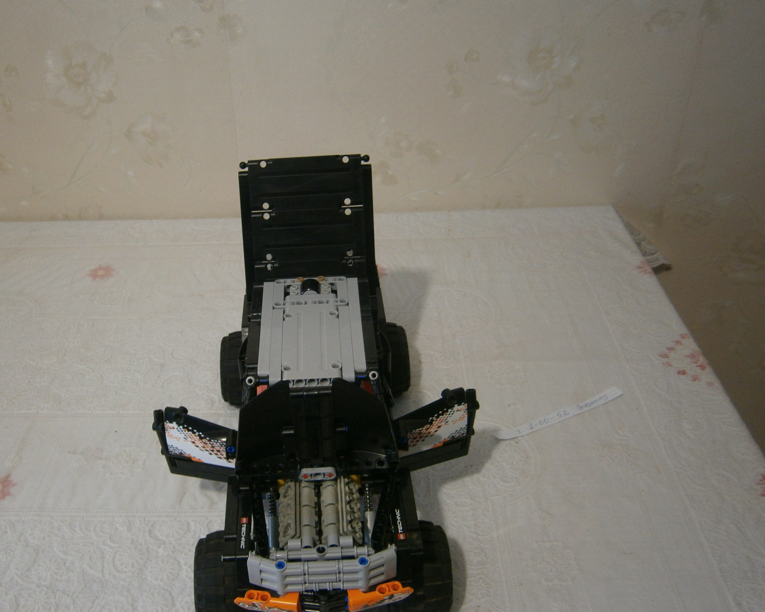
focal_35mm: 37
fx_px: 838
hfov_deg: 48.8
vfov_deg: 40.1
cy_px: 340
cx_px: 310
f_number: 2.9
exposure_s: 1/6
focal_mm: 5.5
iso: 125
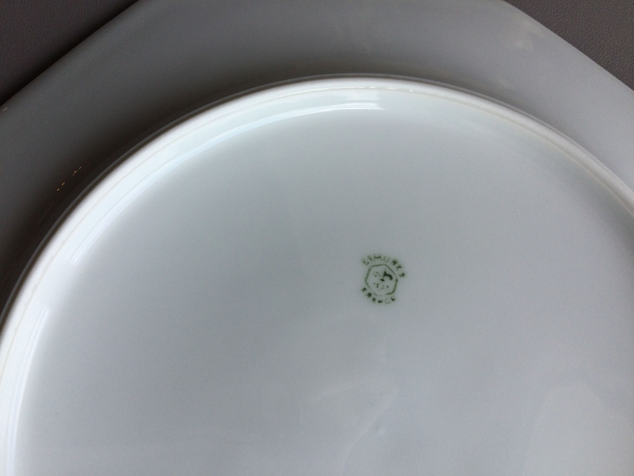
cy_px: 238
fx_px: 568
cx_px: 317
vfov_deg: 45.4
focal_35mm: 31
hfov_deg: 58.4
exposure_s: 1/237
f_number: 2.4
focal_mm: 3.3
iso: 25
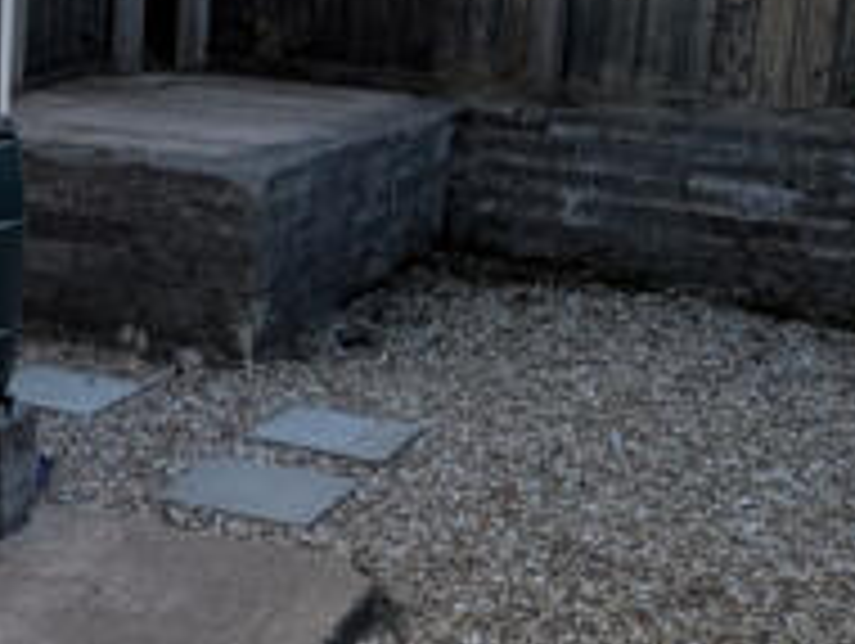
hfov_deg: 24.6
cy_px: 252
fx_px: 1731
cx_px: -223
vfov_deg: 21.0
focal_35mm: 70
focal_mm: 1.95
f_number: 2.2
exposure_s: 1/769
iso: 49
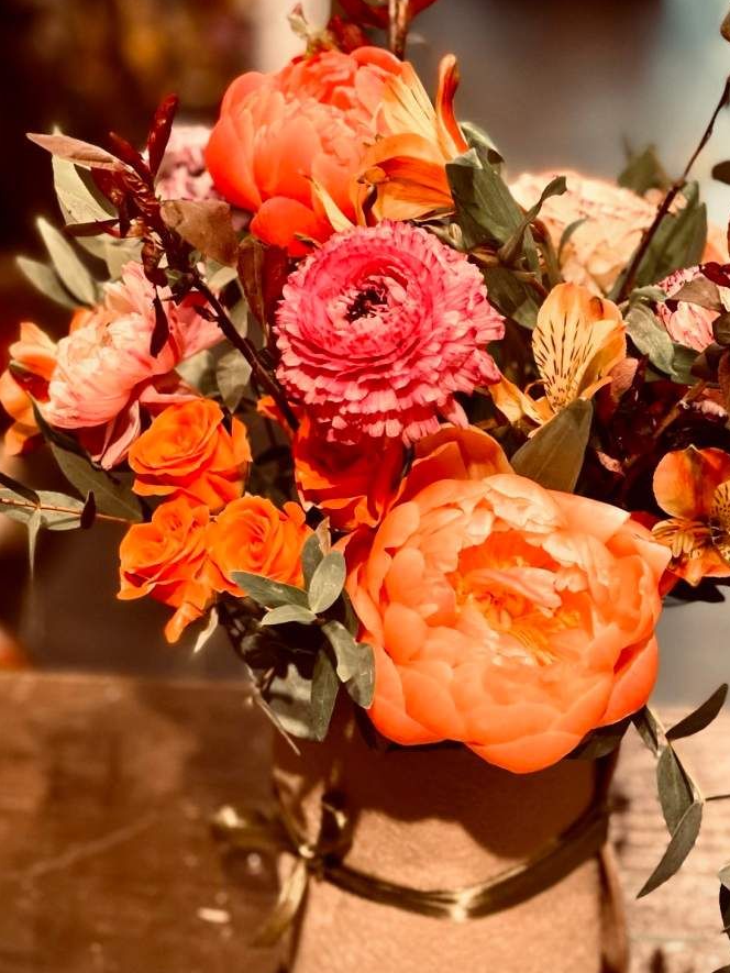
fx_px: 2052
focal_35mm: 73
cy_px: 468
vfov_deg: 26.7
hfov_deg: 20.1
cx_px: 457
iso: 160
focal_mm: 6
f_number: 2
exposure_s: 1/100
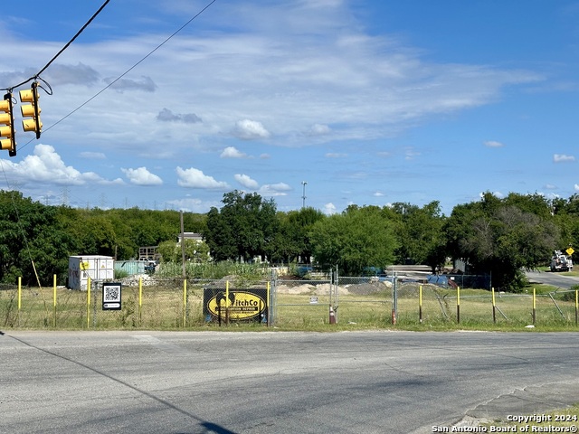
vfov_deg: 30.3
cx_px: 290
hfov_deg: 39.7
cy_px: 217
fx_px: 803
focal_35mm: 48
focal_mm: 6.86
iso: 64
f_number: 1.78
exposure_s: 1/6623
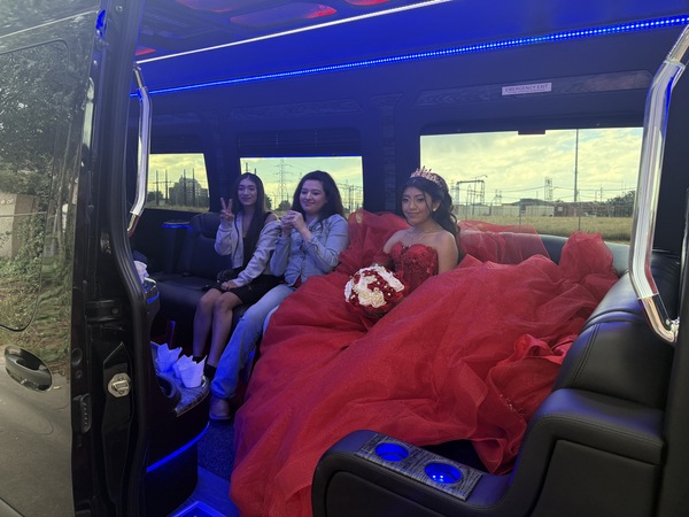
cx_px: 344
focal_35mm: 24
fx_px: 478
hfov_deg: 71.6
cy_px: 258
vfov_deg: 56.8
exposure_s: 1/62
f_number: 1.78
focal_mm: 6.76
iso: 200
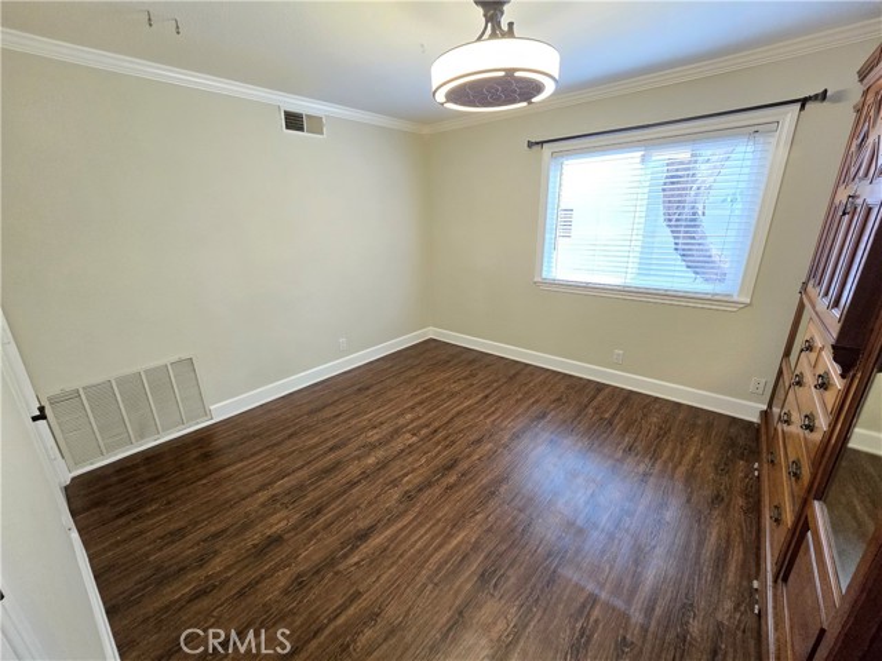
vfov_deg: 89.9
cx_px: 441
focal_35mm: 13
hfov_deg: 106.2
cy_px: 330
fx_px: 331
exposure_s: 1/60
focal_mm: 2.2
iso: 1000
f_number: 2.2
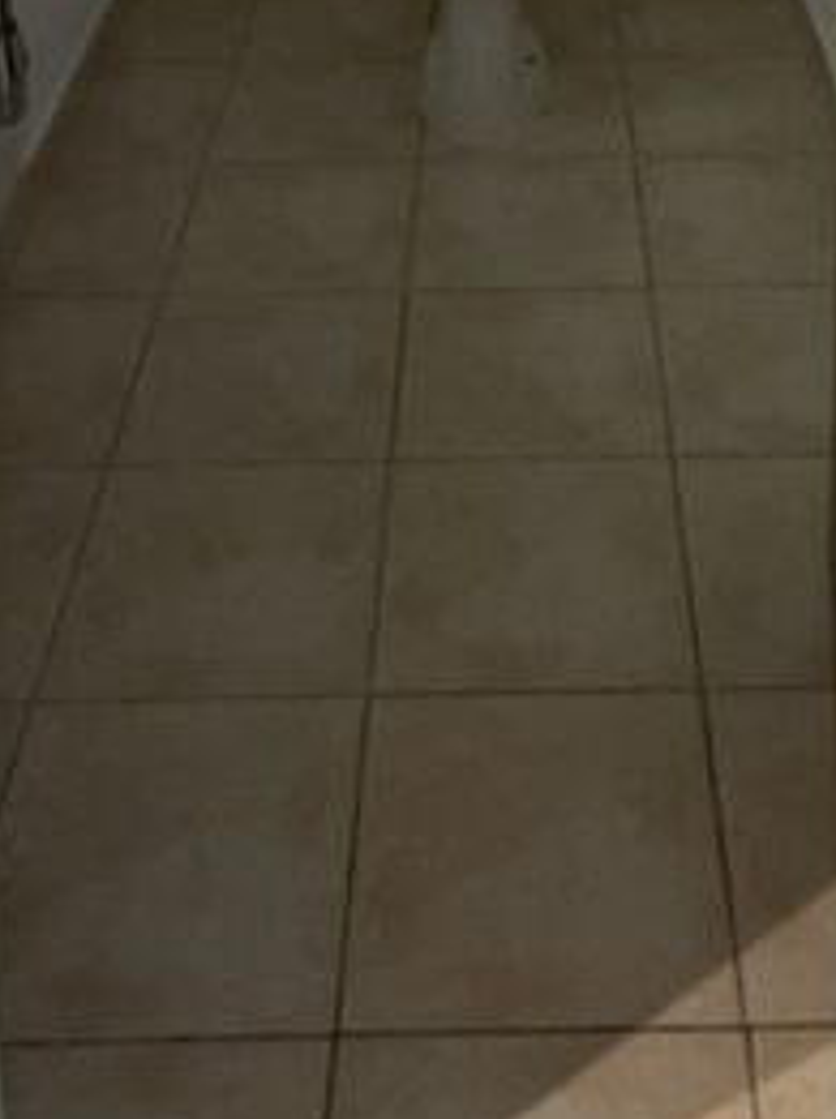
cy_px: -433
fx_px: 1775
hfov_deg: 26.4
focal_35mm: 55
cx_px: 532
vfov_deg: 27.5
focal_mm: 2.22
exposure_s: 1/50
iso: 800
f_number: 2.2
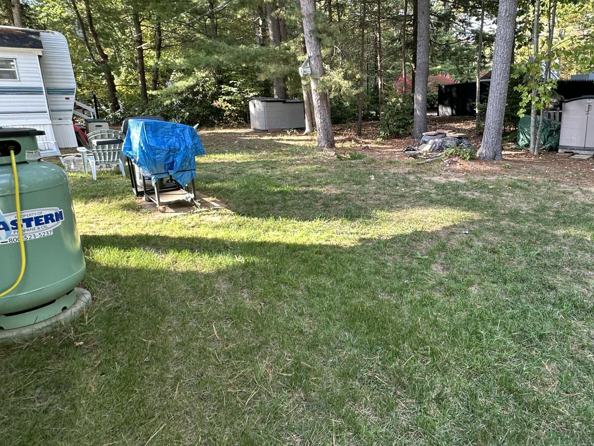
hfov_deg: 72.7
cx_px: 369
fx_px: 395
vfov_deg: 58.7
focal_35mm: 23
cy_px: 194
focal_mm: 2.22
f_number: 2.2
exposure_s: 1/99
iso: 64
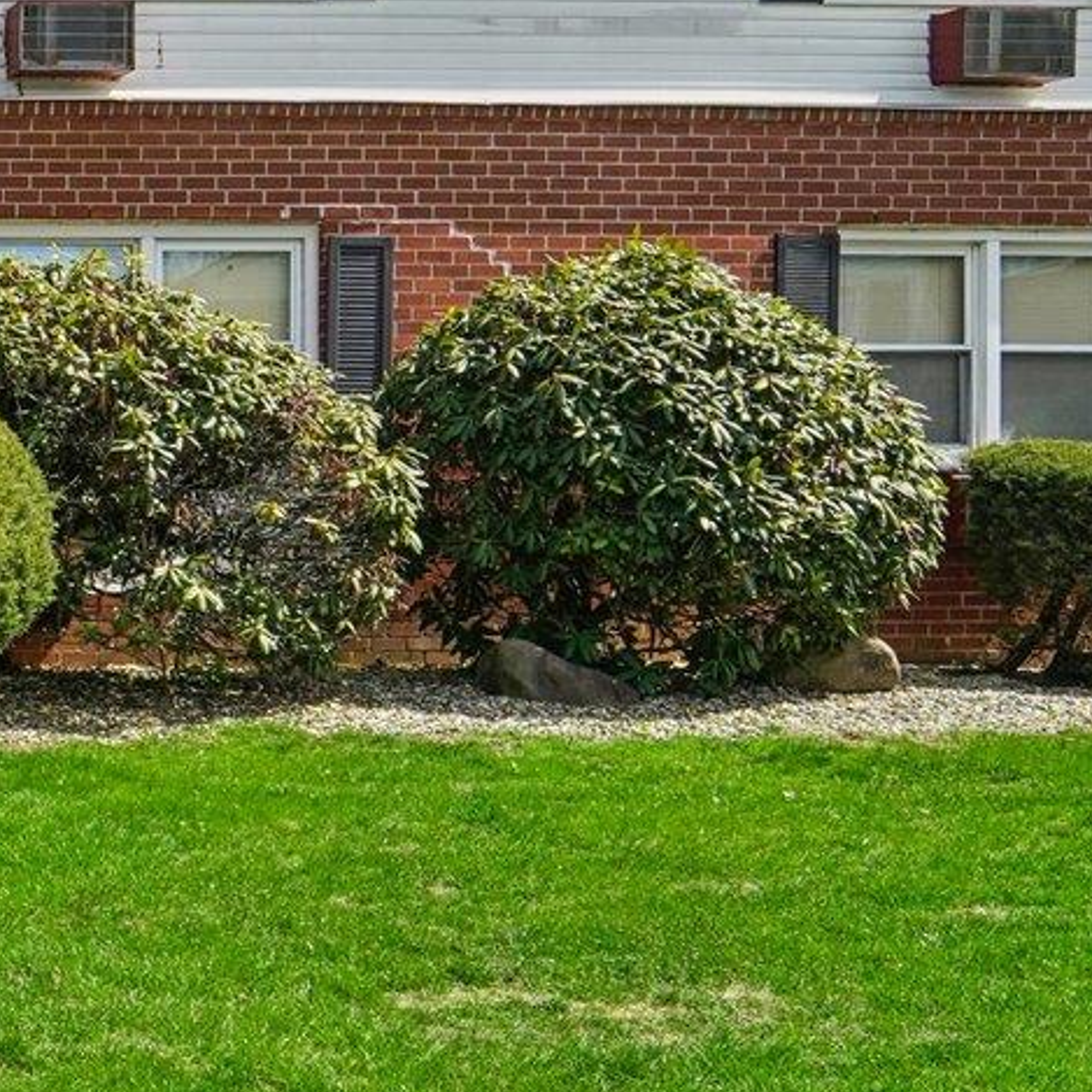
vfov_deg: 32.7
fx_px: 1856
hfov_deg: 24.7
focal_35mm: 52
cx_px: -580
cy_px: 646
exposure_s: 1/640
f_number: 8
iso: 400
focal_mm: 14
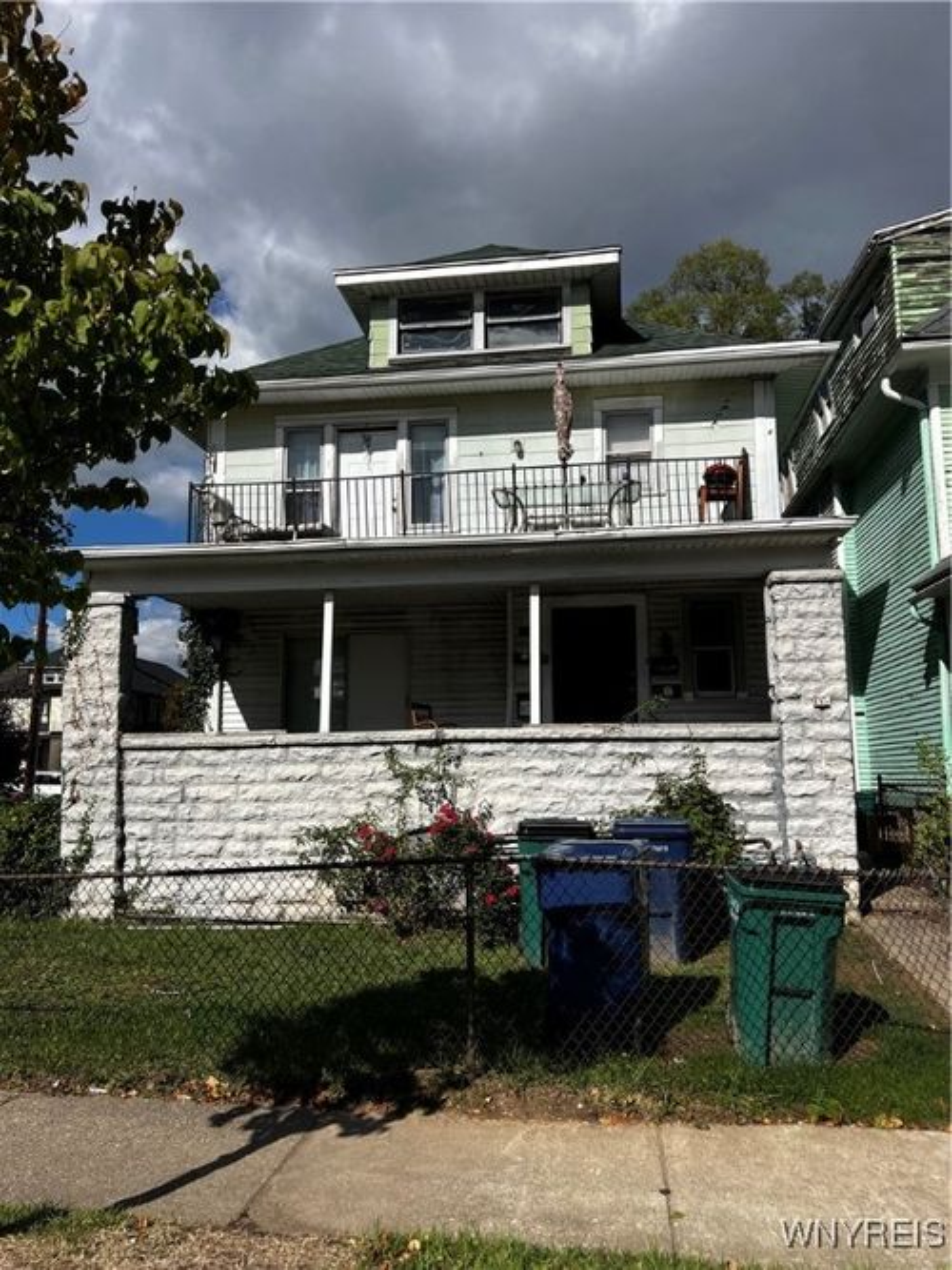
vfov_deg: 67.3
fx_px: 954
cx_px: 476
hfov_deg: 53.0
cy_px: 635
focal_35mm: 26
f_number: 1.5
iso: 50
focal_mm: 5.7
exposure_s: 1/6579
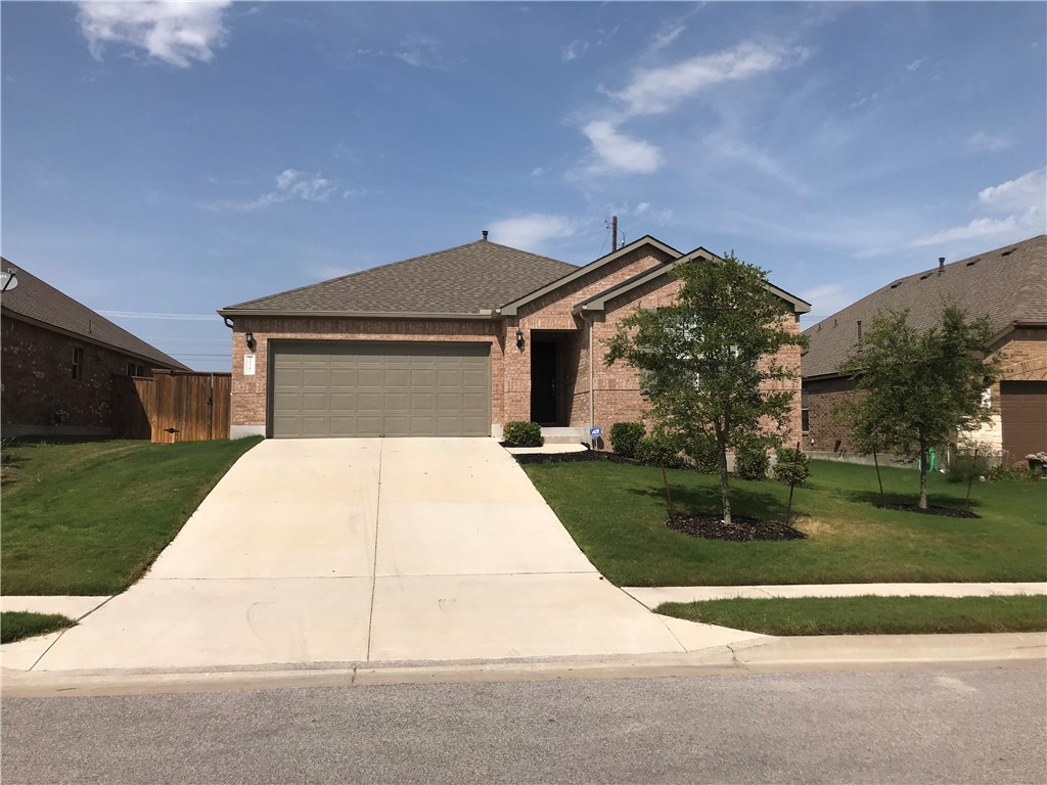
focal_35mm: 28
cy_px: 392
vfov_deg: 49.7
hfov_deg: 63.4
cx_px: 524
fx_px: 847
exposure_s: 1/5319
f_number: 1.8
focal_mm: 3.99
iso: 20
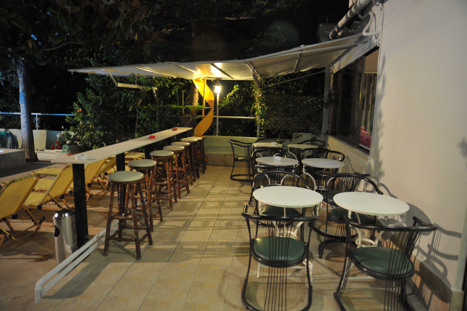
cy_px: 156
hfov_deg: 73.8
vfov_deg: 53.1
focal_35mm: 24
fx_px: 311
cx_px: 234
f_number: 2.8
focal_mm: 24
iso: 1600
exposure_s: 1/20
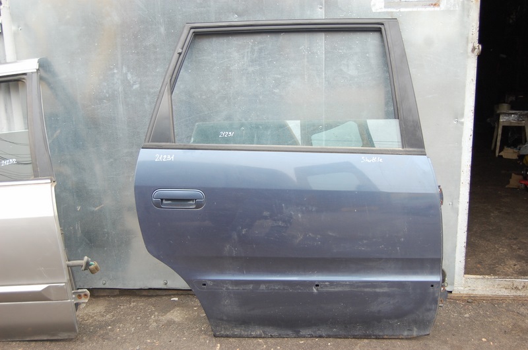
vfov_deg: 34.1
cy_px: 175
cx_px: 264
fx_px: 571
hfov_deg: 49.6
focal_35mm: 39
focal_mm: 26
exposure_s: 1/80
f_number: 4.5
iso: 400
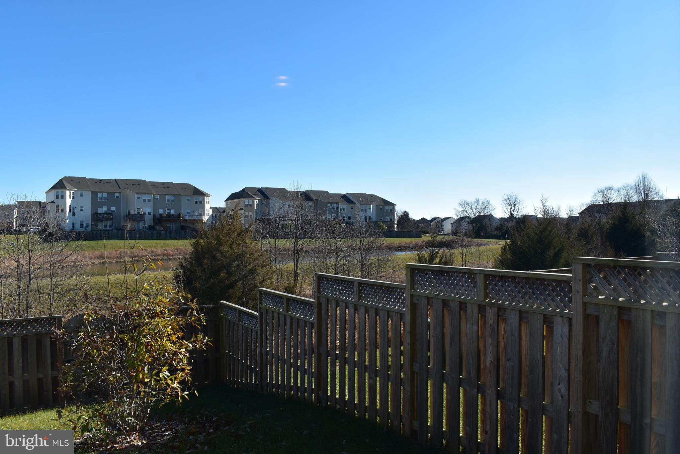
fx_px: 510
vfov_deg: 47.9
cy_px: 227
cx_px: 340
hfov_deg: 67.4
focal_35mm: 27
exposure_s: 1/320
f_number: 11
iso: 400
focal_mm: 18
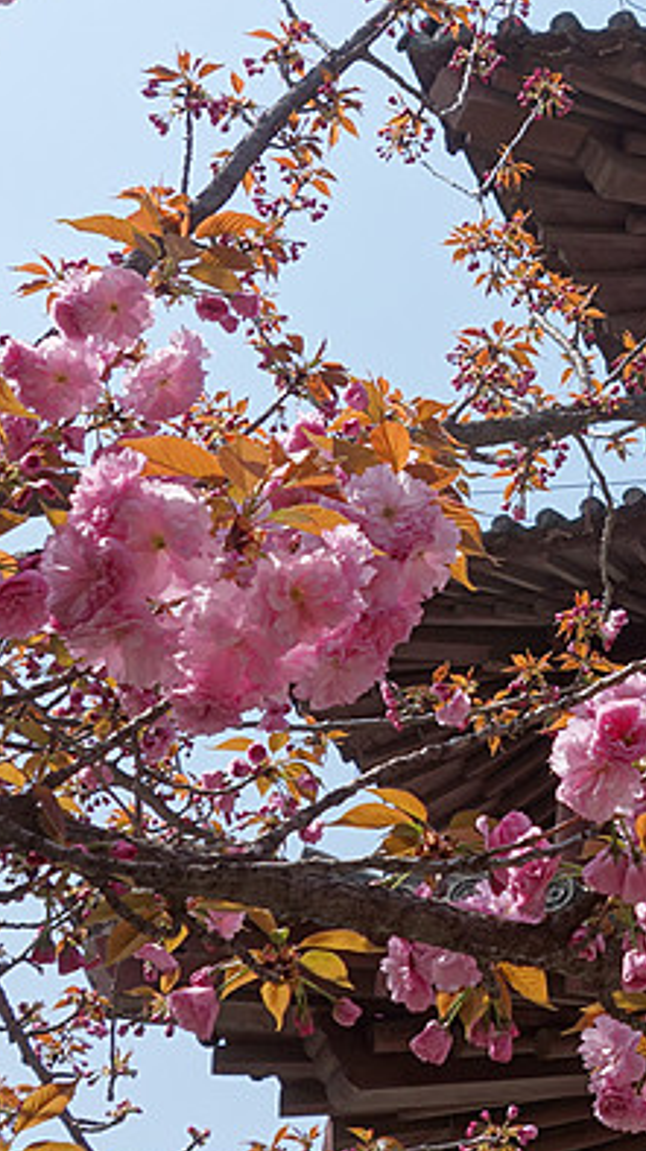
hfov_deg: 17.1
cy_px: 478
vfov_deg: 31.8
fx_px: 2014
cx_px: 842
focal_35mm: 66
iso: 125
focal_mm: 11.6
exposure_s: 1/320
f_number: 5.6
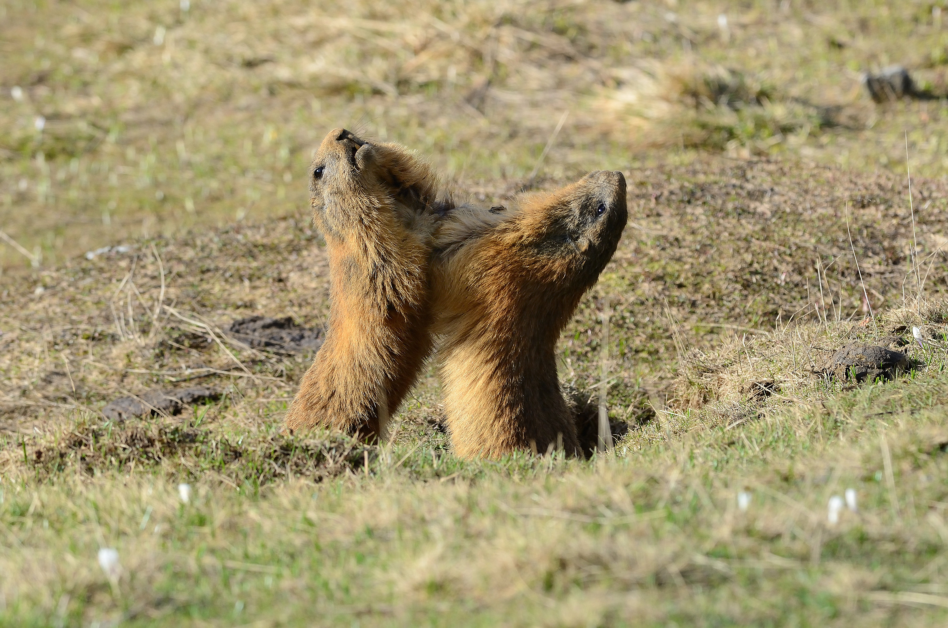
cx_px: 474
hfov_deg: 4.6
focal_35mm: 450
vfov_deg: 3.0
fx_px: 11824
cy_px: 314
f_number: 7.1
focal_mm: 300
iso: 400
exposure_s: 1/800
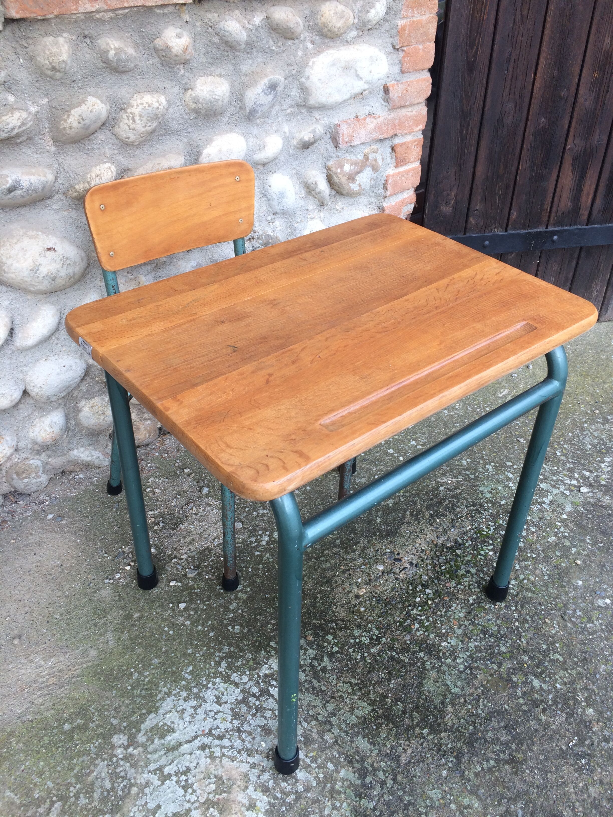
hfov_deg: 48.2
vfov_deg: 61.7
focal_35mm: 29
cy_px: 408
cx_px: 306
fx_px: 685
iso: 32
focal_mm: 4.15
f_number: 2.2
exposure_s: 1/152
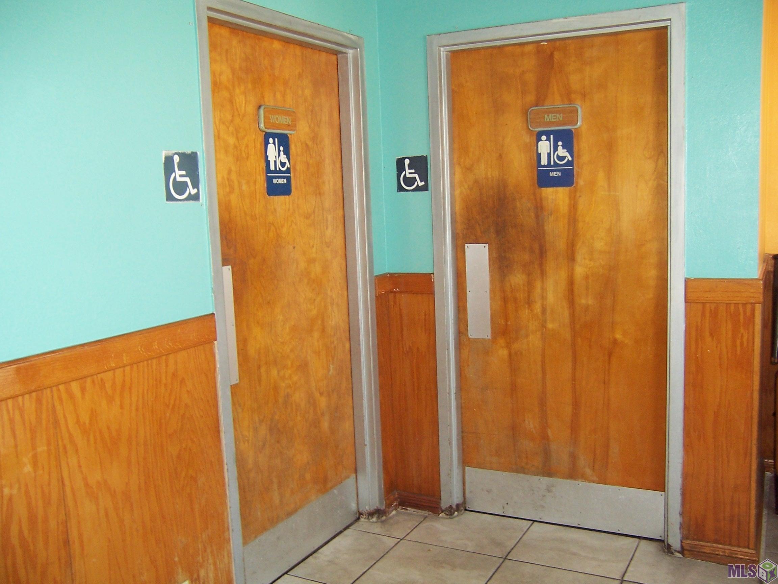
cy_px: 292
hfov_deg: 55.4
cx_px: 389
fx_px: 742
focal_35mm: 33
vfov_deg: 42.9
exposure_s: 1/60
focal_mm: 5.5
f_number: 2.8
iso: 140
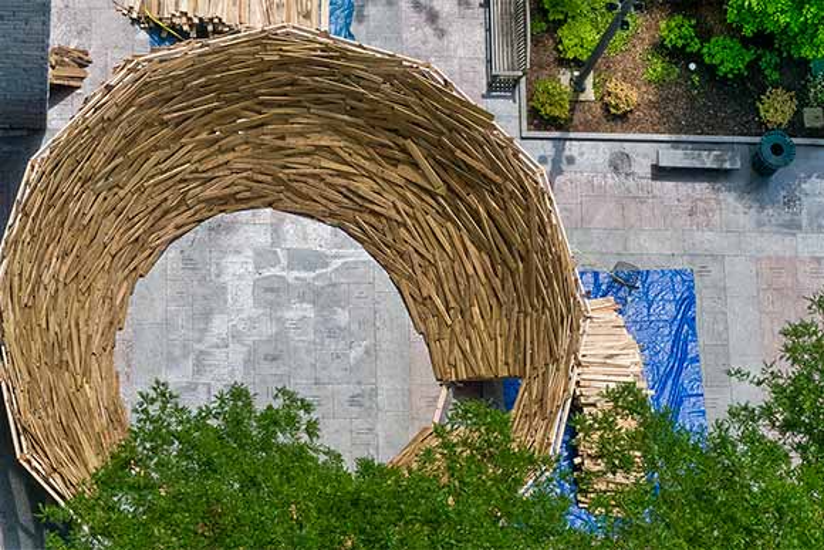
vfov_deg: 13.0
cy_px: 275
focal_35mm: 105
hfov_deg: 19.5
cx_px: 412
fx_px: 2404
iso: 400
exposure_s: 1/320
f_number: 18
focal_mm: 70
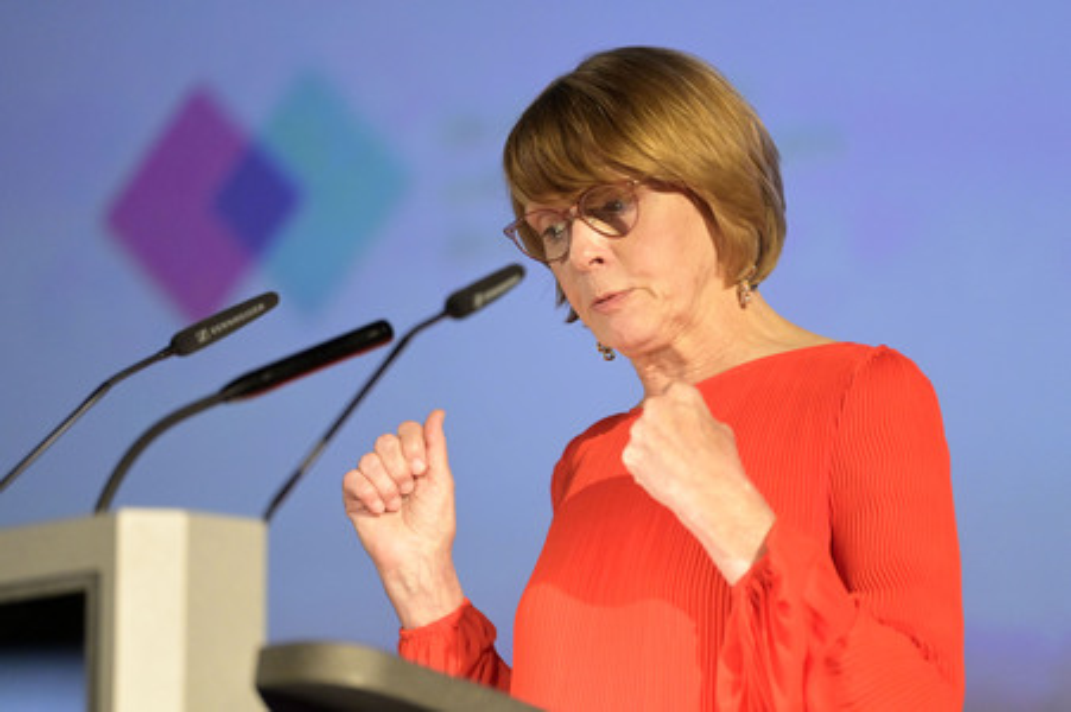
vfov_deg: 6.9
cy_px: 356
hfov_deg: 10.3
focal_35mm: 200
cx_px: 536
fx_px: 5945
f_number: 2.8
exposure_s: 1/500
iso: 8000
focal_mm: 200
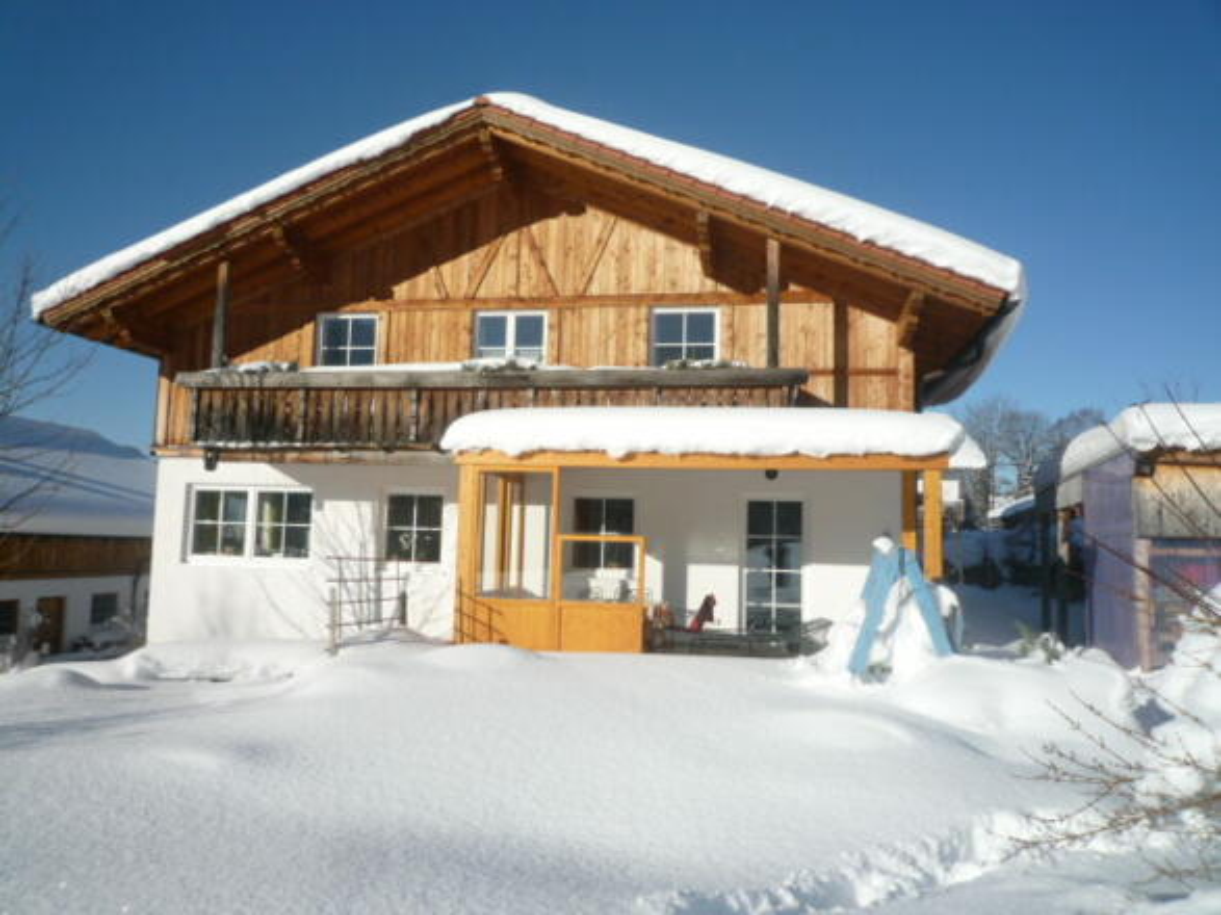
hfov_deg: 69.4
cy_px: 458
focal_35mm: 25
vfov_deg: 54.9
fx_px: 882
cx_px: 610
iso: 100
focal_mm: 4.4
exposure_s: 1/800
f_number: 5
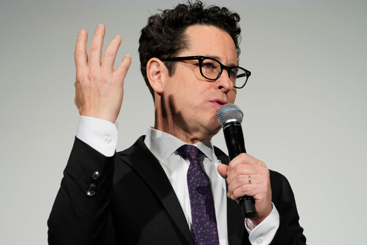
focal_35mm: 177
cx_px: 184
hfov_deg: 11.6
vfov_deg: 7.8
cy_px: 122
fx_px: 1805
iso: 1600
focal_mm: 177
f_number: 5.6
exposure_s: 1/160
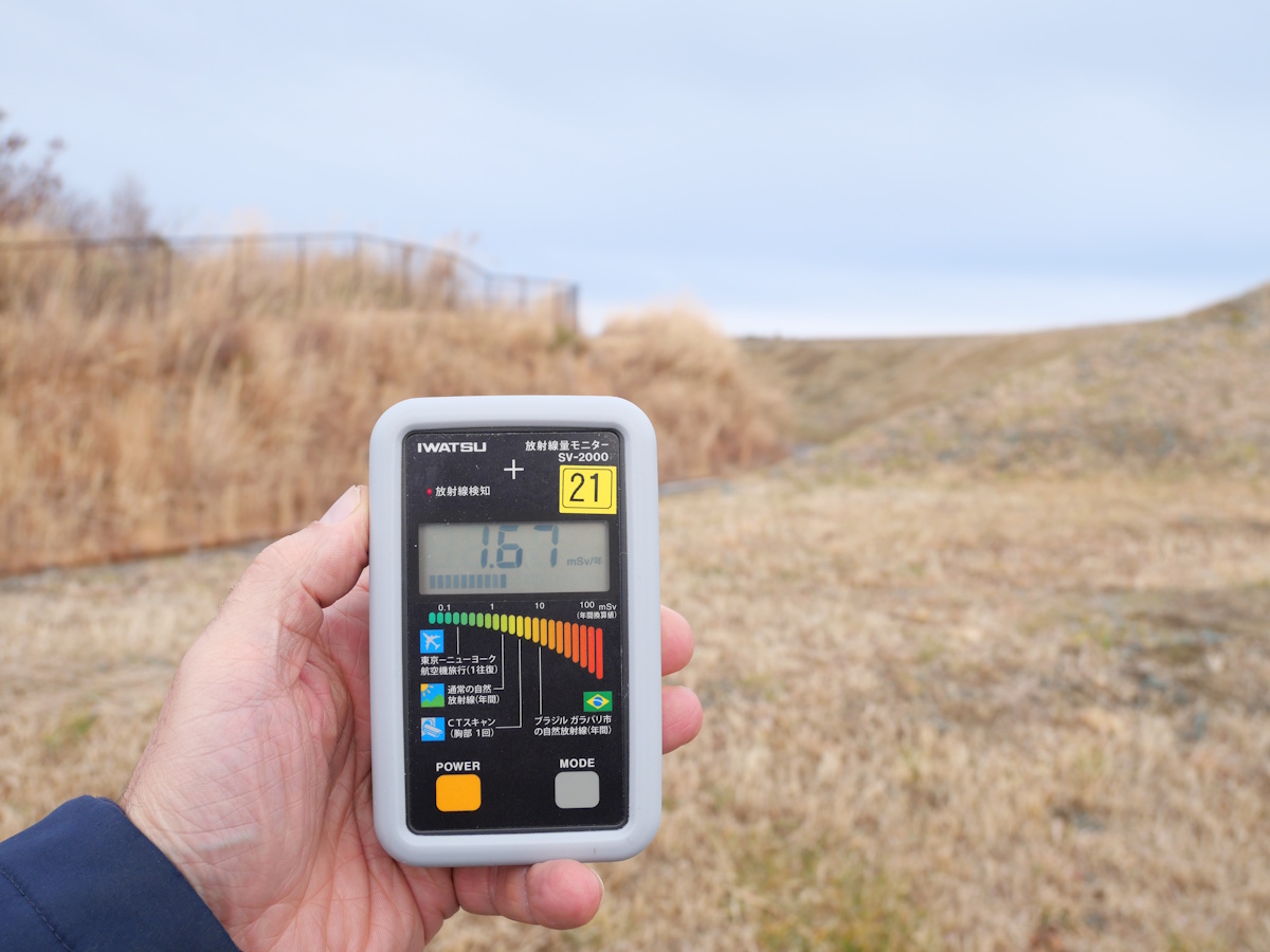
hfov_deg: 54.0
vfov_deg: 41.8
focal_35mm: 34
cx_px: 635
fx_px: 1247
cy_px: 476
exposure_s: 1/200
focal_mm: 17
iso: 200
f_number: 5.6
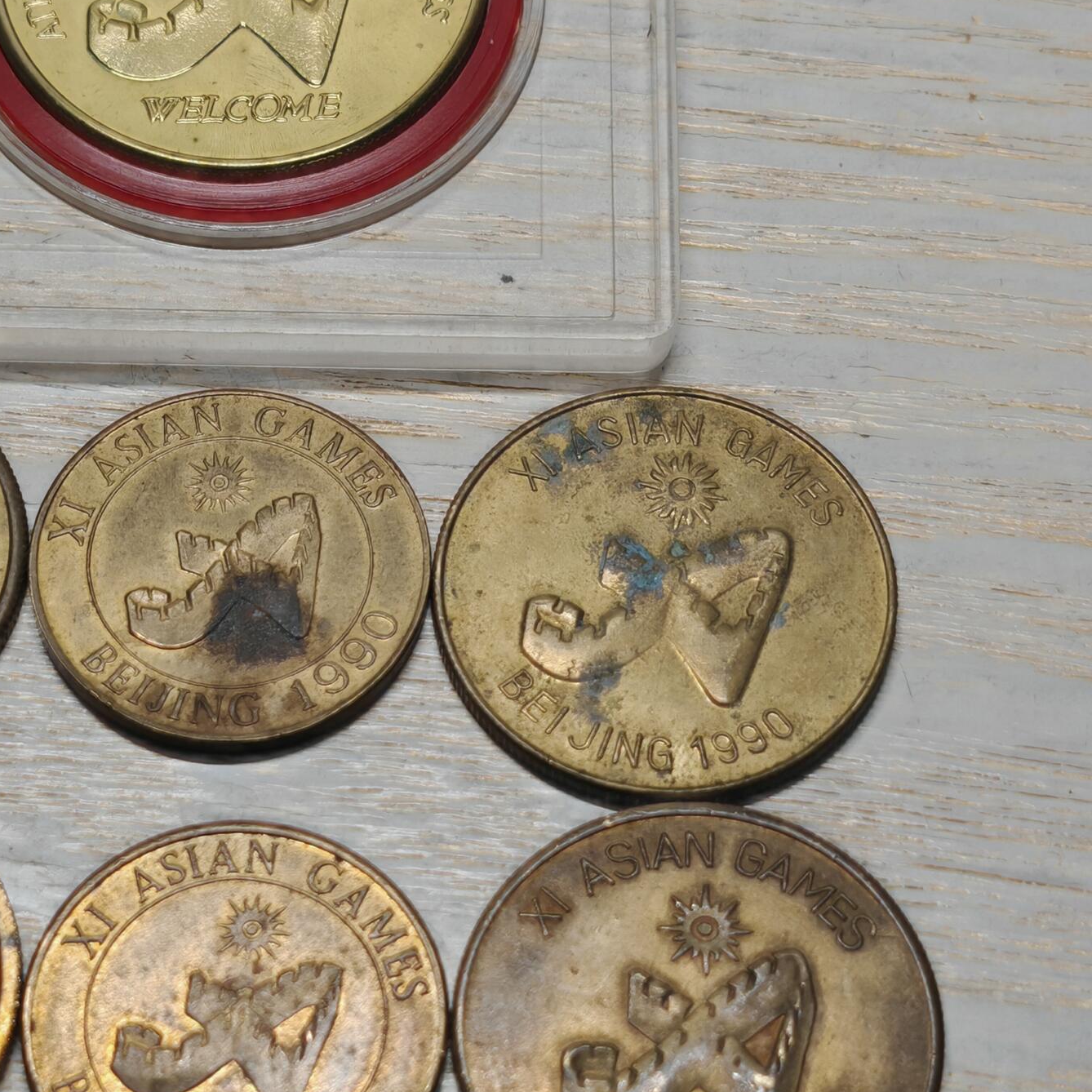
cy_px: 724
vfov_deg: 15.4
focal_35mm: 113
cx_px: 547
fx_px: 4033
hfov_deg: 15.4
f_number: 1.6
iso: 64
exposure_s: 1/110
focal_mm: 7.62
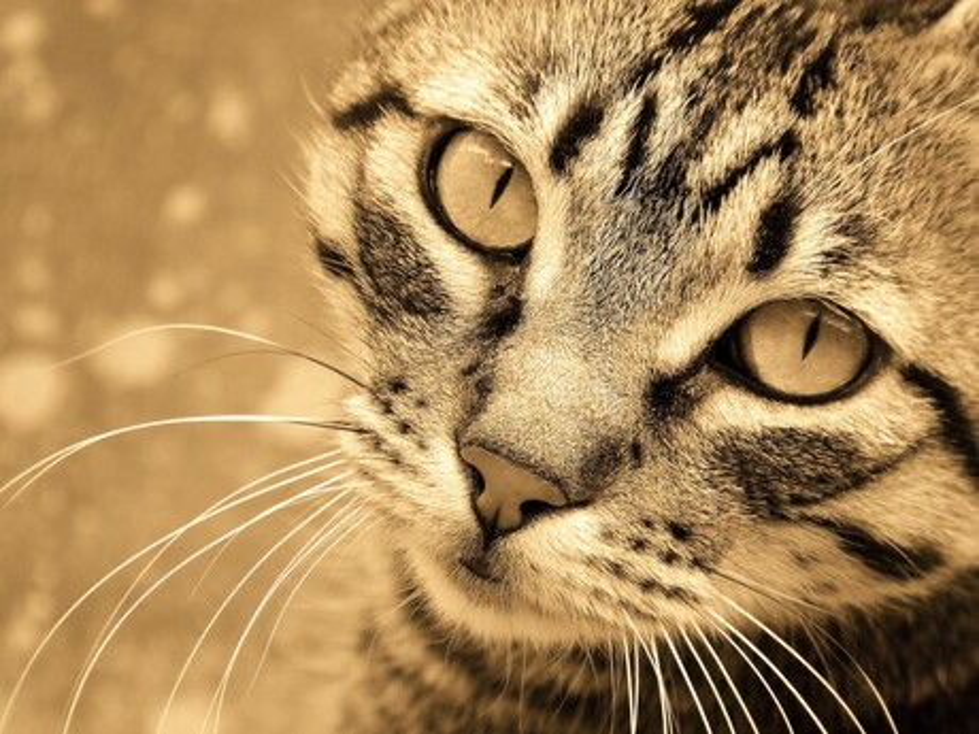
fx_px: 31110
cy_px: 367
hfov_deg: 1.8
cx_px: 490
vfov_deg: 1.4
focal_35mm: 1100
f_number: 5.6
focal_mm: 197.1
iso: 400
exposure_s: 1/160
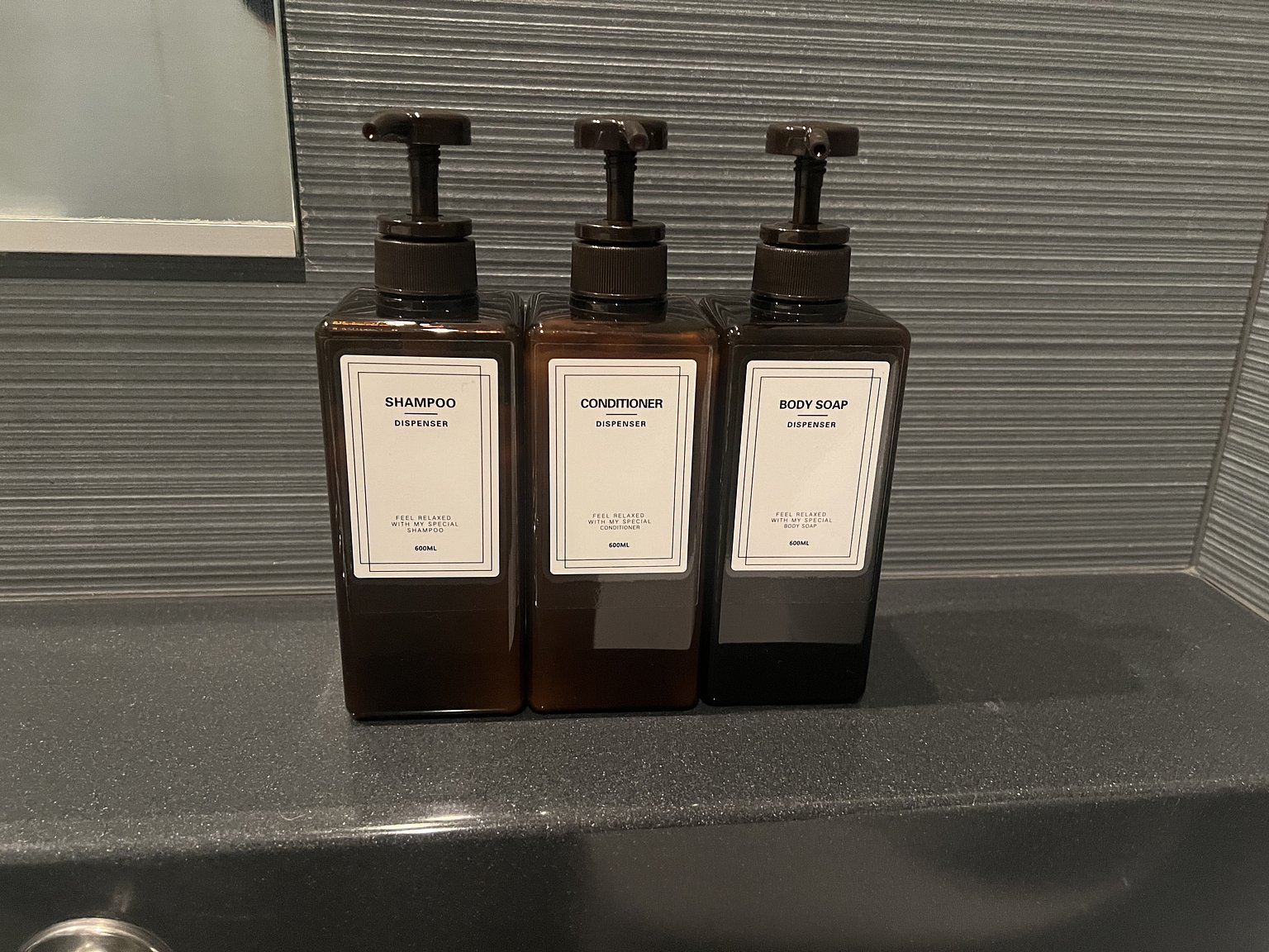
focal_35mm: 26
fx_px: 953
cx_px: 634
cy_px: 476
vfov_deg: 53.1
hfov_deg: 67.3
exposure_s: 1/33
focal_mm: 5.7
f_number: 1.5
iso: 640
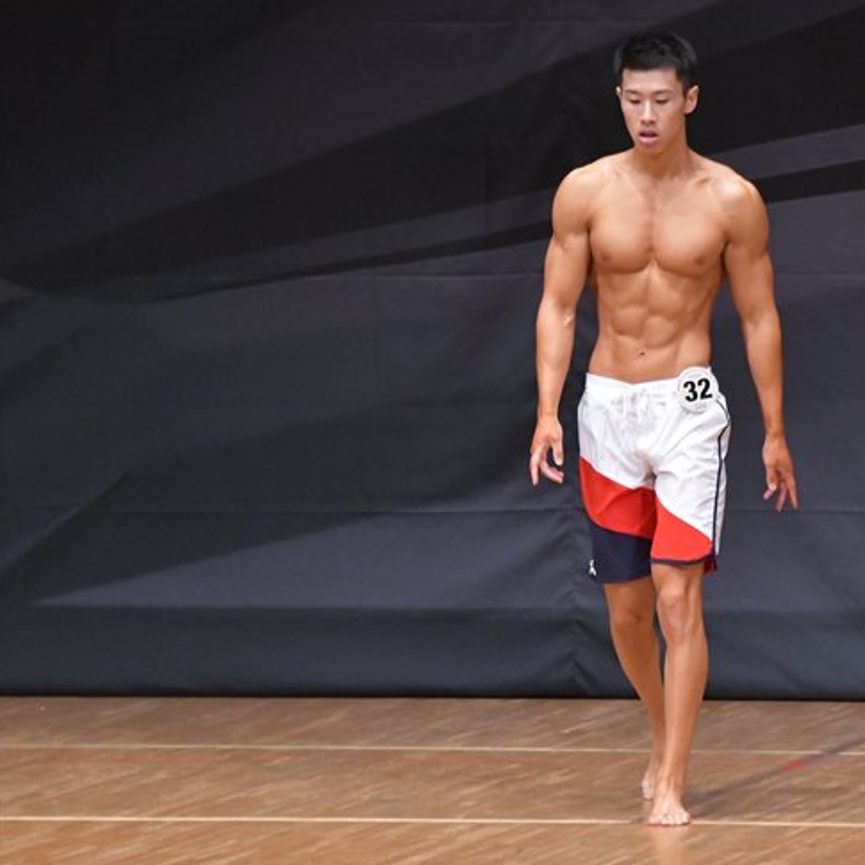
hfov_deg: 4.3
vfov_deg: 4.3
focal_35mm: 407
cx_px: 682
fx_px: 11506
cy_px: 444
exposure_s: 1/400
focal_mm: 200
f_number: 5.6
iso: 6400
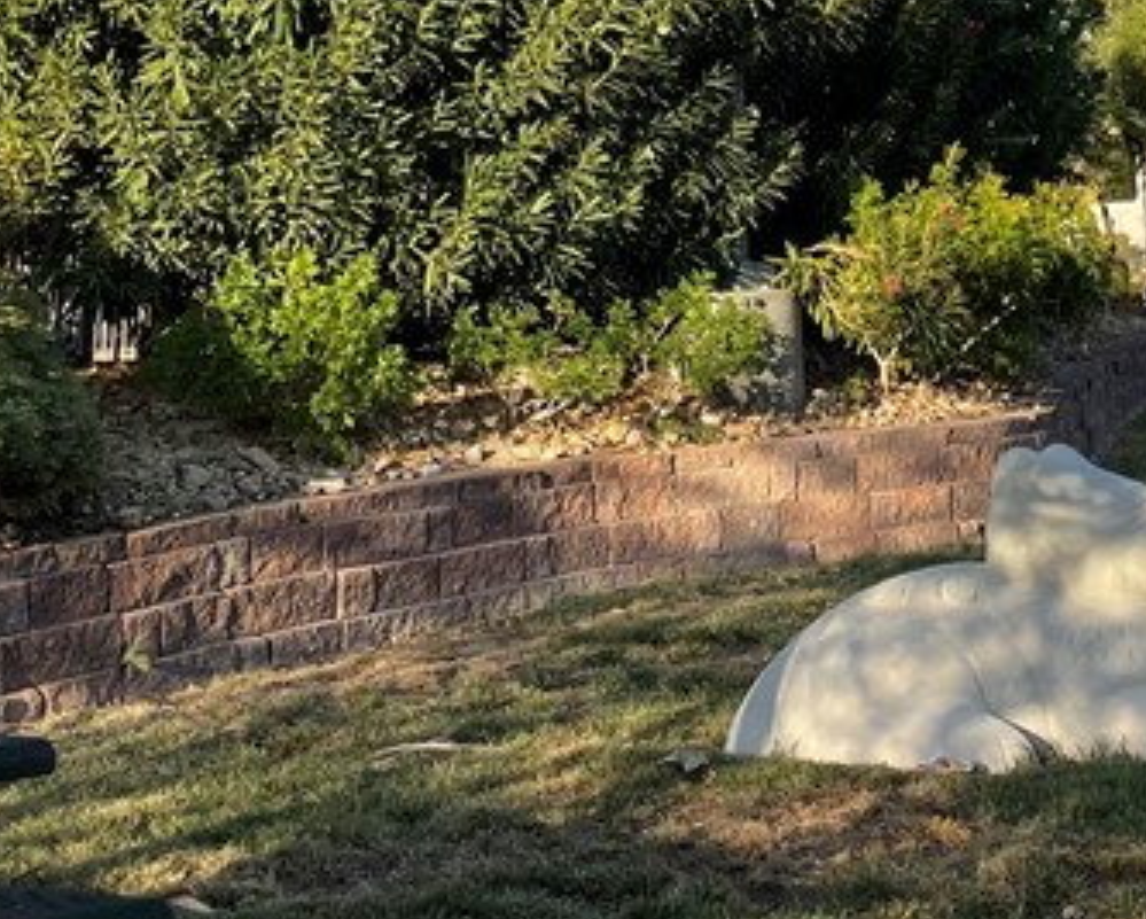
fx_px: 2648
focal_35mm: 78
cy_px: -348
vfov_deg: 18.1
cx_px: 857
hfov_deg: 24.2
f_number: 1.6
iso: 32
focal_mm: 4.2
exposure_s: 1/2020
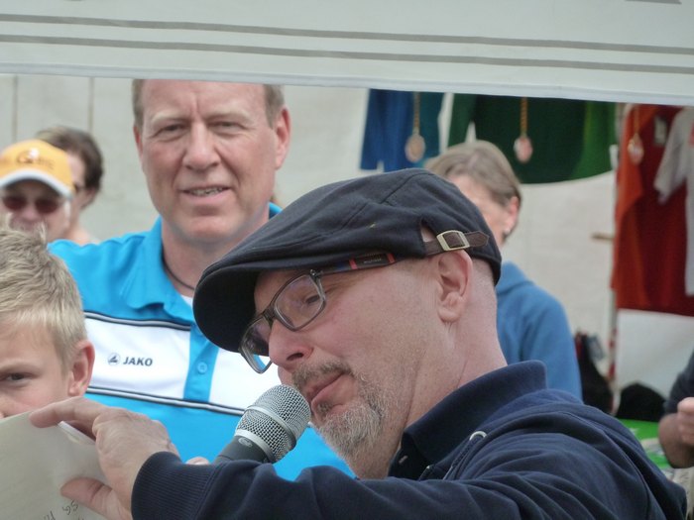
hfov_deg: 8.2
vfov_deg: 6.1
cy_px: 260
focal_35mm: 242
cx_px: 347
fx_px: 4852
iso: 250
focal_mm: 39.7
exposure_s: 1/400
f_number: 4.7
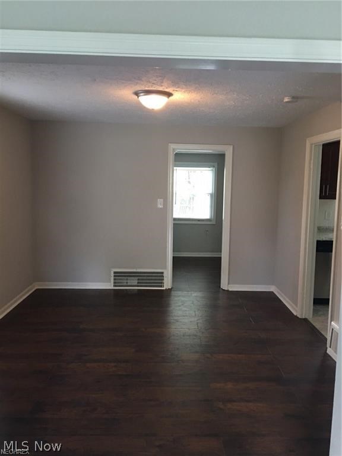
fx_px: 382
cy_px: 228
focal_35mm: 29
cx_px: 171
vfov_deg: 61.7
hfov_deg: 48.2
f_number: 2.2
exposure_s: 1/15
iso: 100
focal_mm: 4.15
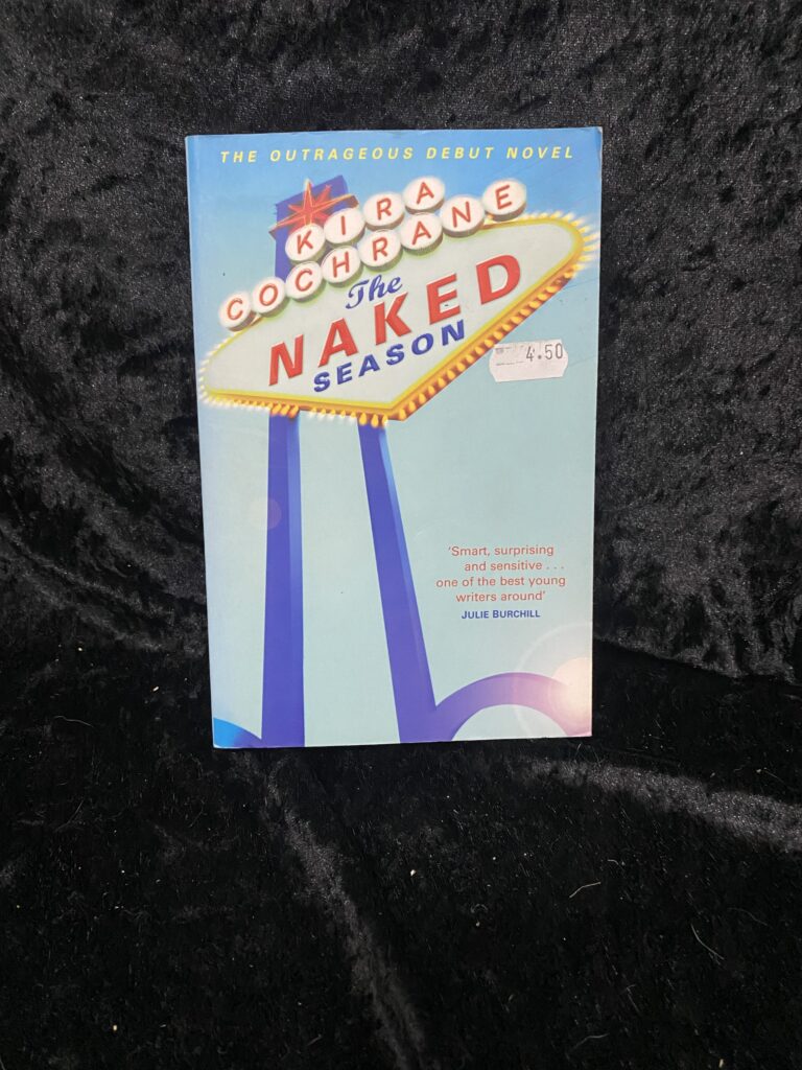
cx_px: 401
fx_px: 803
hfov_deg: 53.1
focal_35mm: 26
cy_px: 535
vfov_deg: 67.3
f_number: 1.8
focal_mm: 4.25
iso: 500
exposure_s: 1/33
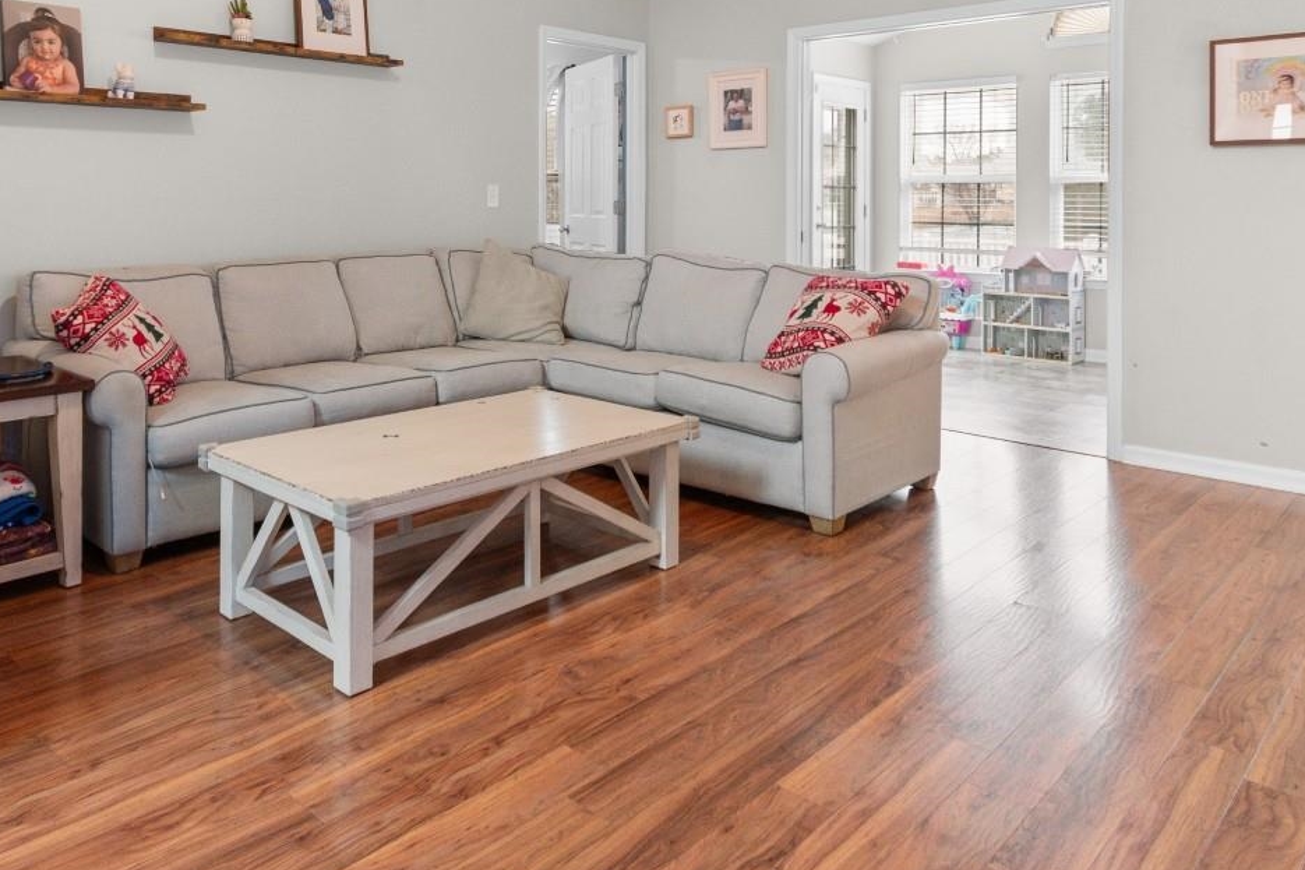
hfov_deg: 68.4
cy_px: 186
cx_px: 494
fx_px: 942
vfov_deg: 47.1
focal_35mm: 26
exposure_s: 3
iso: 100
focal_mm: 10
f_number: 4.5
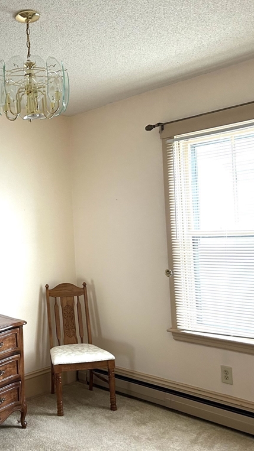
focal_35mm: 38
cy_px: 225
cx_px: 16
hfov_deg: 29.6
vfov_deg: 52.8
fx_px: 455
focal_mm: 5.7
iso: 160
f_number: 1.5
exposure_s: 1/60
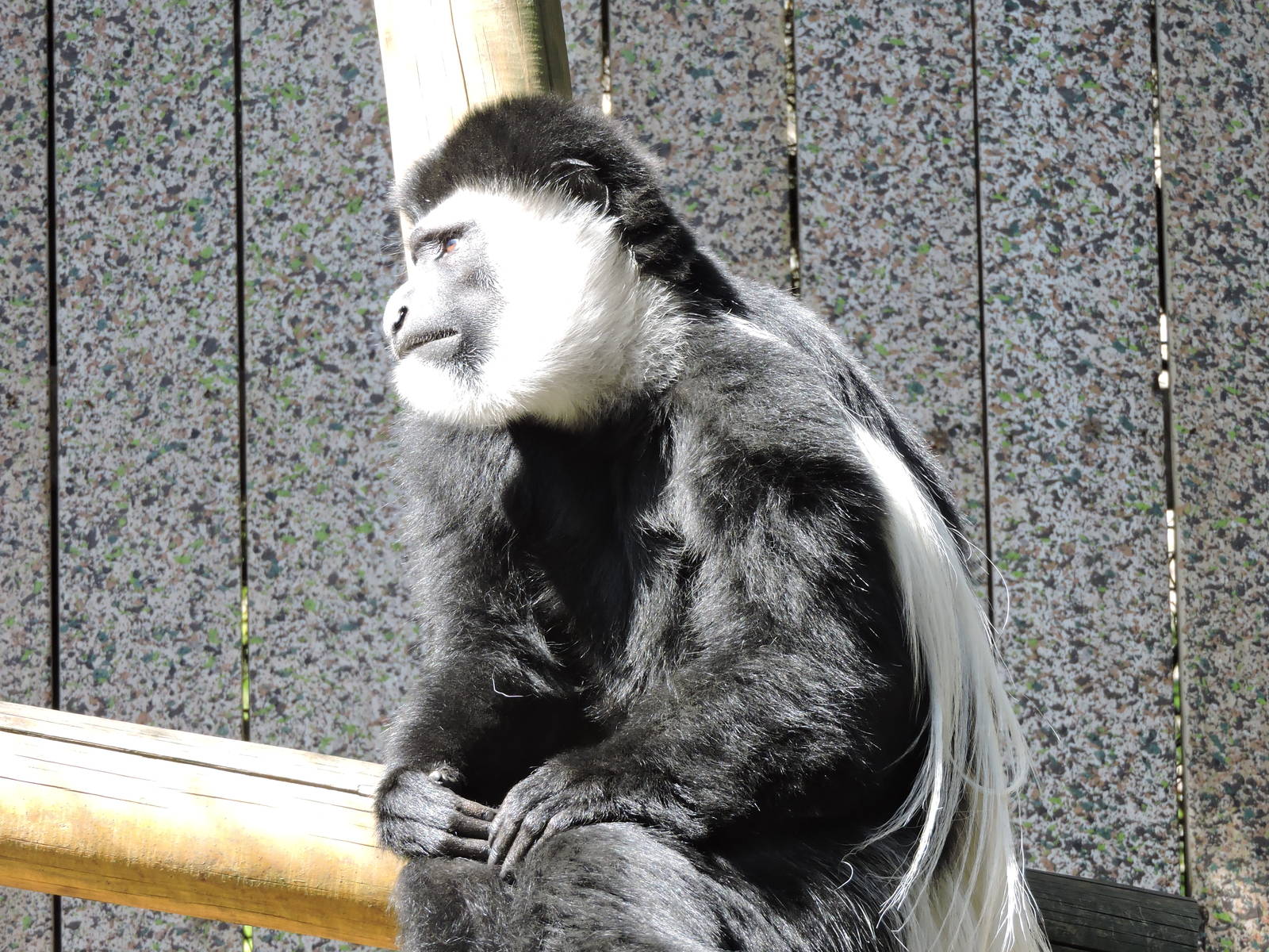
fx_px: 6232
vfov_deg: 8.7
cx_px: 634
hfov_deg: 11.6
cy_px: 476
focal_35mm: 170
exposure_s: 1/60
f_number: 5.2
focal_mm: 30.5
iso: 220
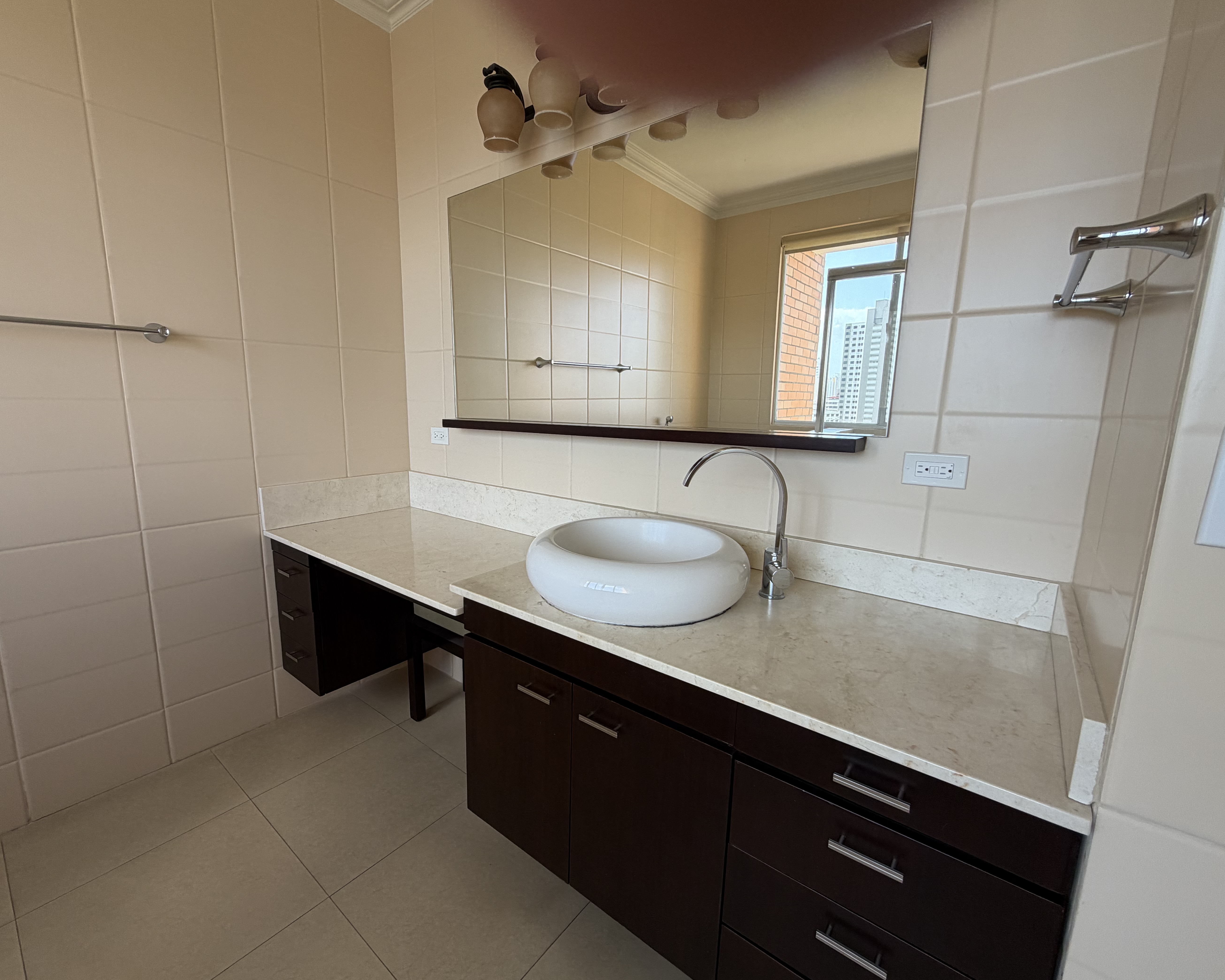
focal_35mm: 15
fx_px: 544
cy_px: 493
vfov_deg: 84.0
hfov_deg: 96.7
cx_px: 581
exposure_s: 1/121
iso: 50
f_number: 2.2
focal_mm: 2.22
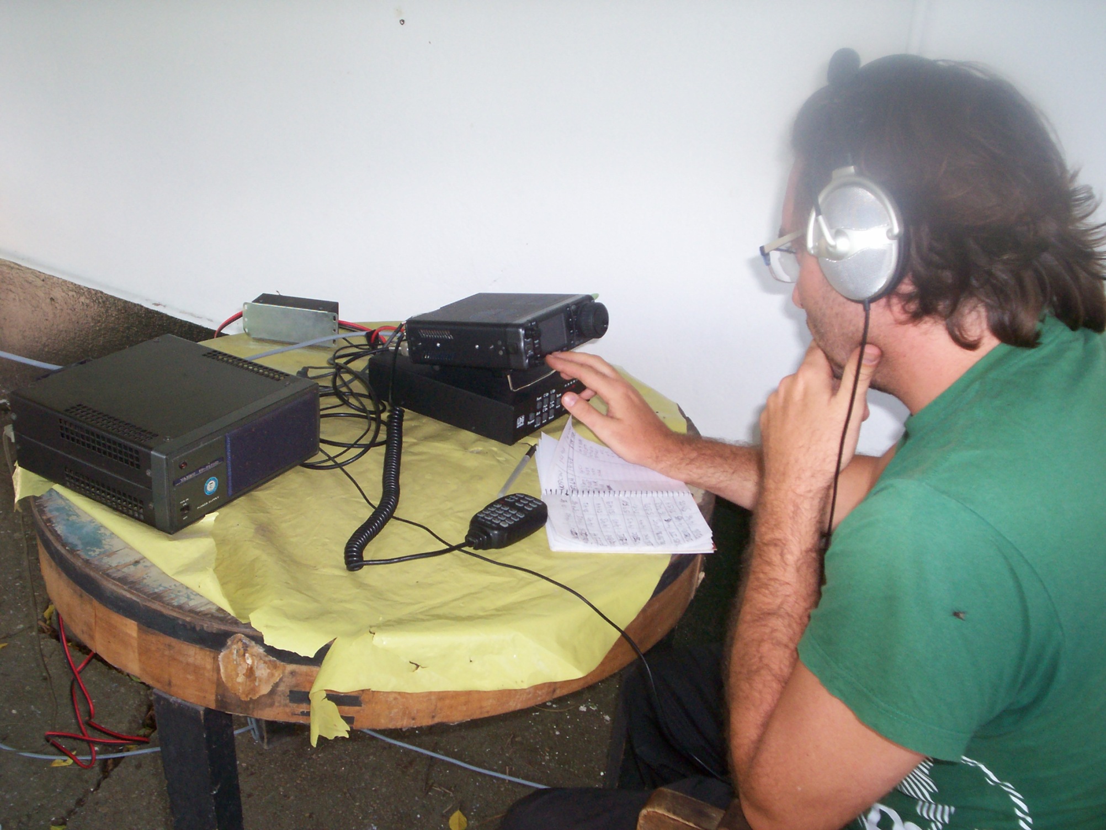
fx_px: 1150
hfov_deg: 51.4
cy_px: 415
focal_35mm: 36
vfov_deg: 39.7
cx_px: 553
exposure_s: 1/64
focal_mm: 5.9
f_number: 4.5
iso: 140
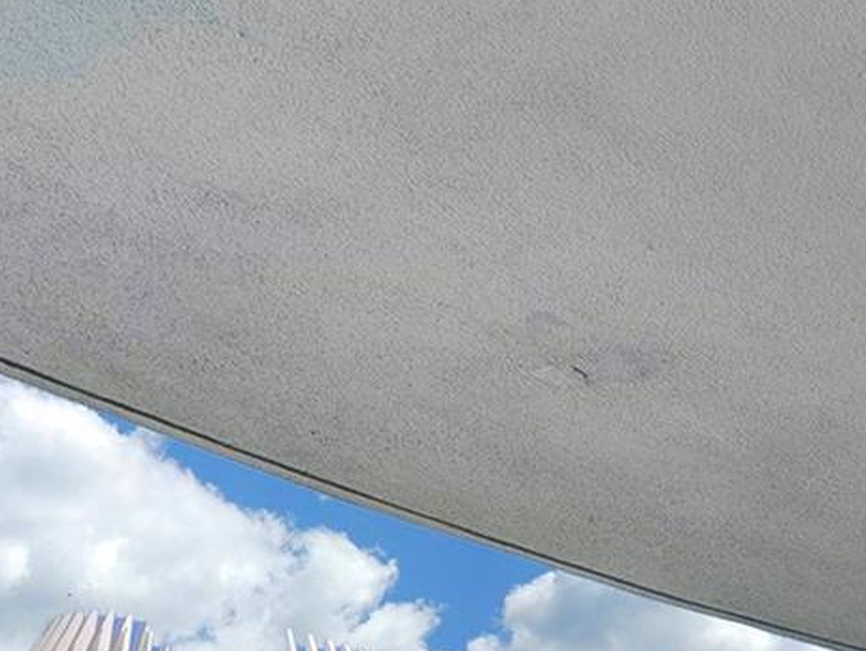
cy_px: 1177
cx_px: 1502
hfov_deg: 21.5
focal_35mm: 64
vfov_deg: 18.2
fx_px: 1599
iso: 400
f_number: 10
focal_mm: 14.9
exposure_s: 1/500
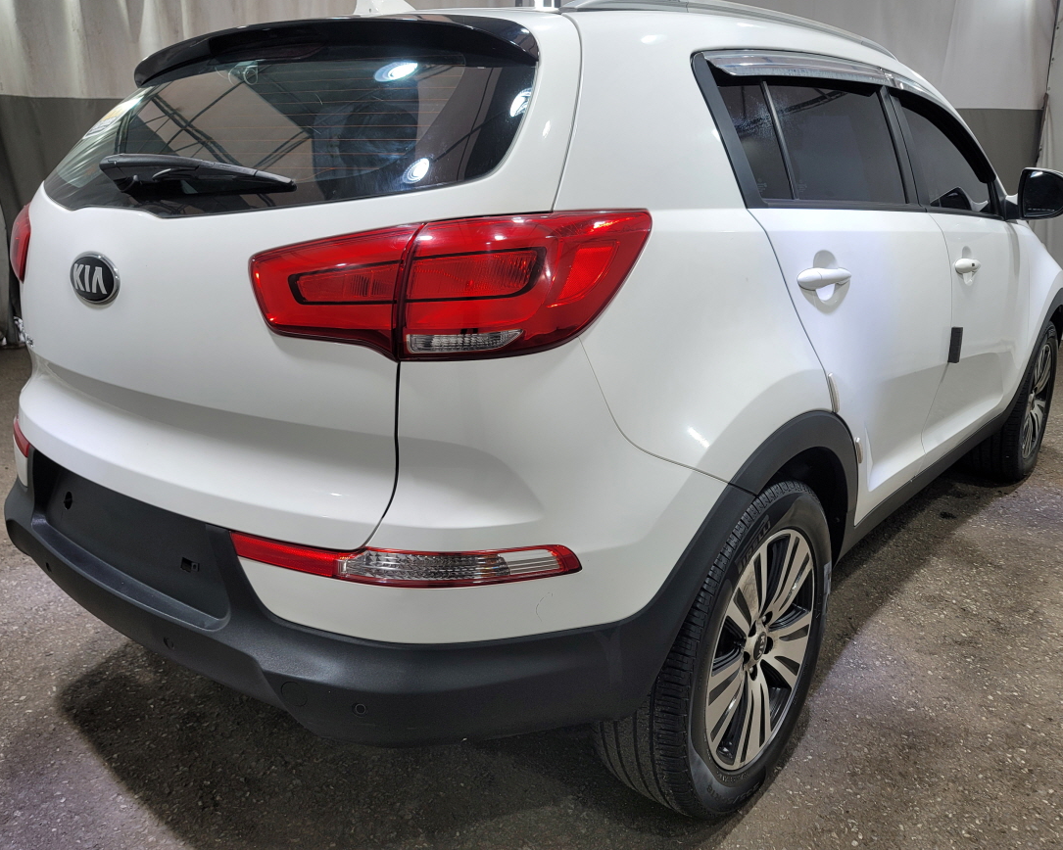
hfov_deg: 64.1
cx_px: 514
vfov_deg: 53.2
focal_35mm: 27
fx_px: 849
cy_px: 410
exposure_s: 1/120
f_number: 1.8
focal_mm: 7
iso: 32
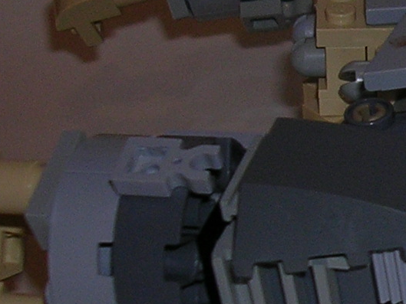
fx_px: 1725
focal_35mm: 147
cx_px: 602
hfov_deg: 12.8
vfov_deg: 10.1
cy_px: 129
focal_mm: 5.8
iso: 50
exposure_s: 1/60.1
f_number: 2.8
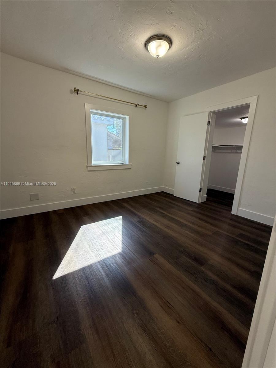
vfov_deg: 102.1
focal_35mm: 14
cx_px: 138
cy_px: 184
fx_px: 149
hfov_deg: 85.7
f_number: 2.2
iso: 125
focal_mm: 2.22
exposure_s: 1/120
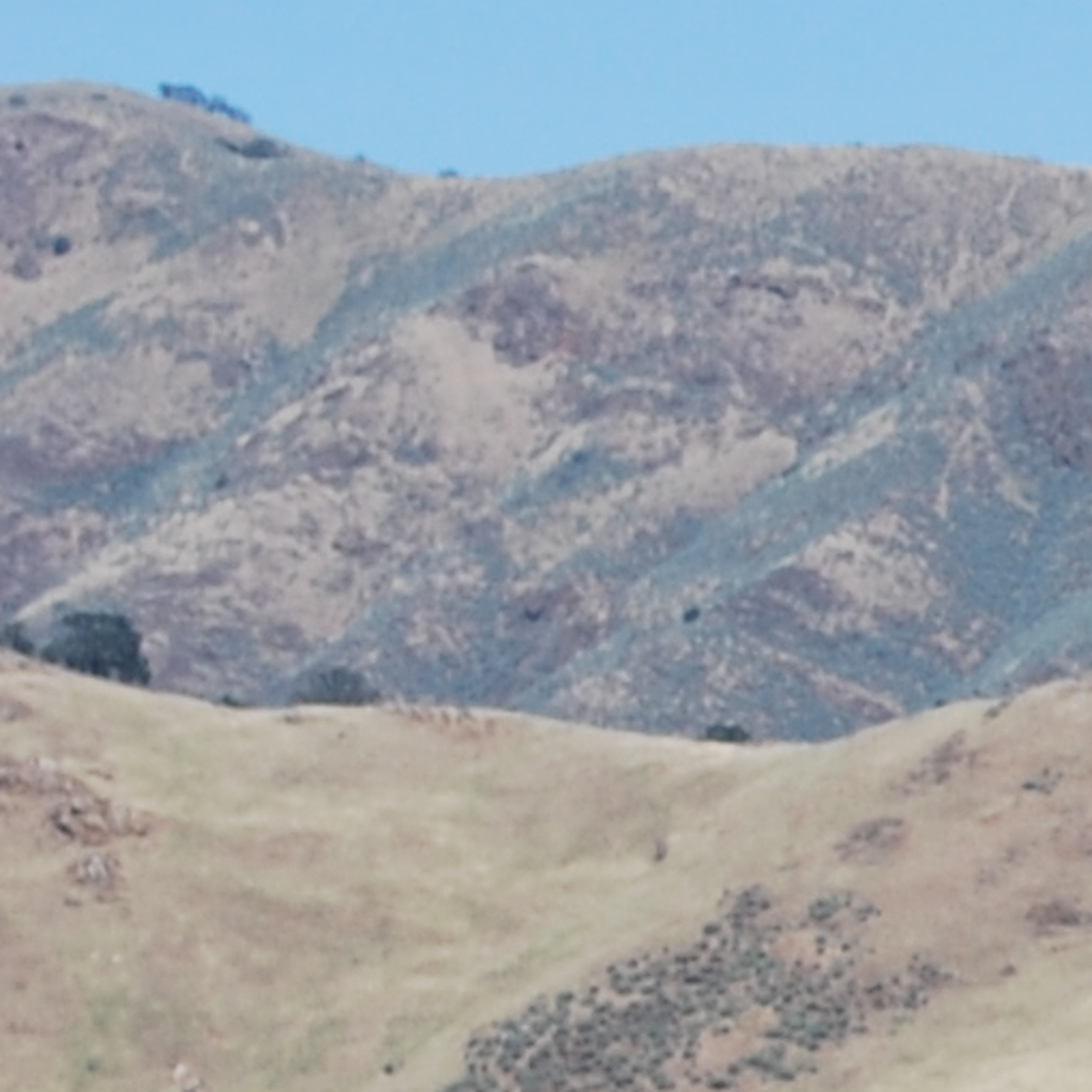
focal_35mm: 534
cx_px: 4130
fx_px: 19067
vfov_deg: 3.3
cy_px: 1304
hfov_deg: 3.2
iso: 100
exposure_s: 1/320
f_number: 9
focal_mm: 55
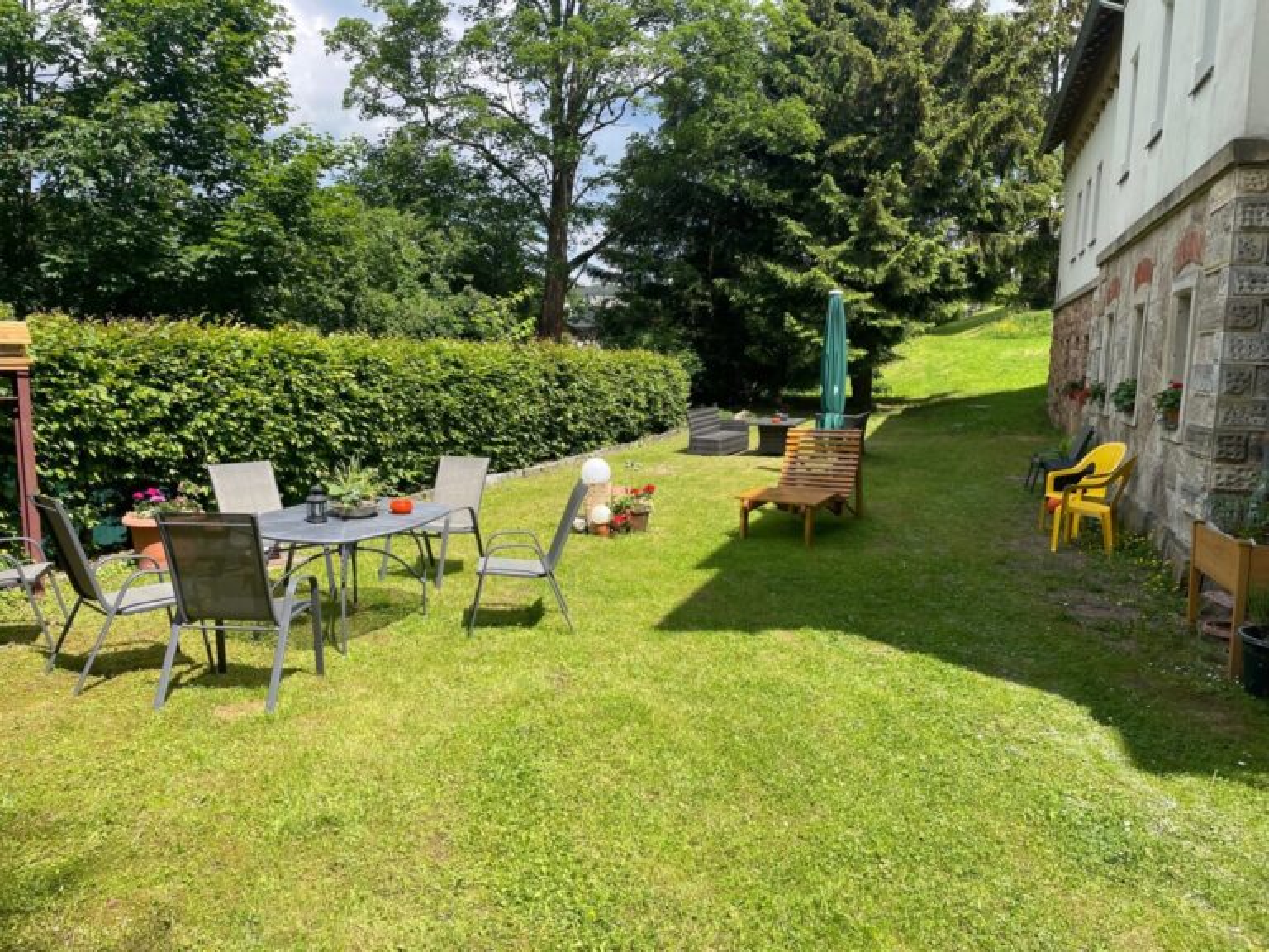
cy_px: 476
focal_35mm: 26
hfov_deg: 67.3
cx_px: 634
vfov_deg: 53.1
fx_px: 953
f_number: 1.6
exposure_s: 1/1553
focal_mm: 4.2
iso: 32
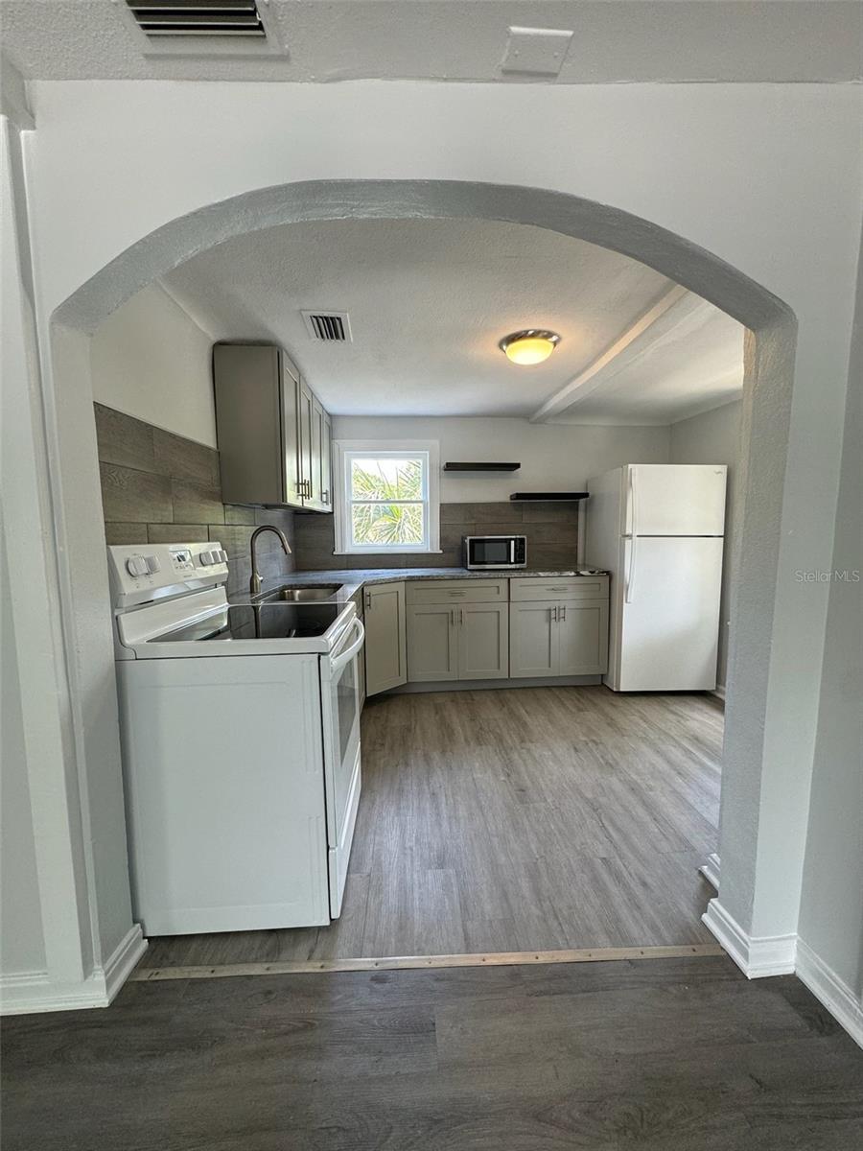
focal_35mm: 14
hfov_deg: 85.7
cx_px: 432
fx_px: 465
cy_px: 576
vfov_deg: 102.1
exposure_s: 1/120
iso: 125
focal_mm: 2.22
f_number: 2.2
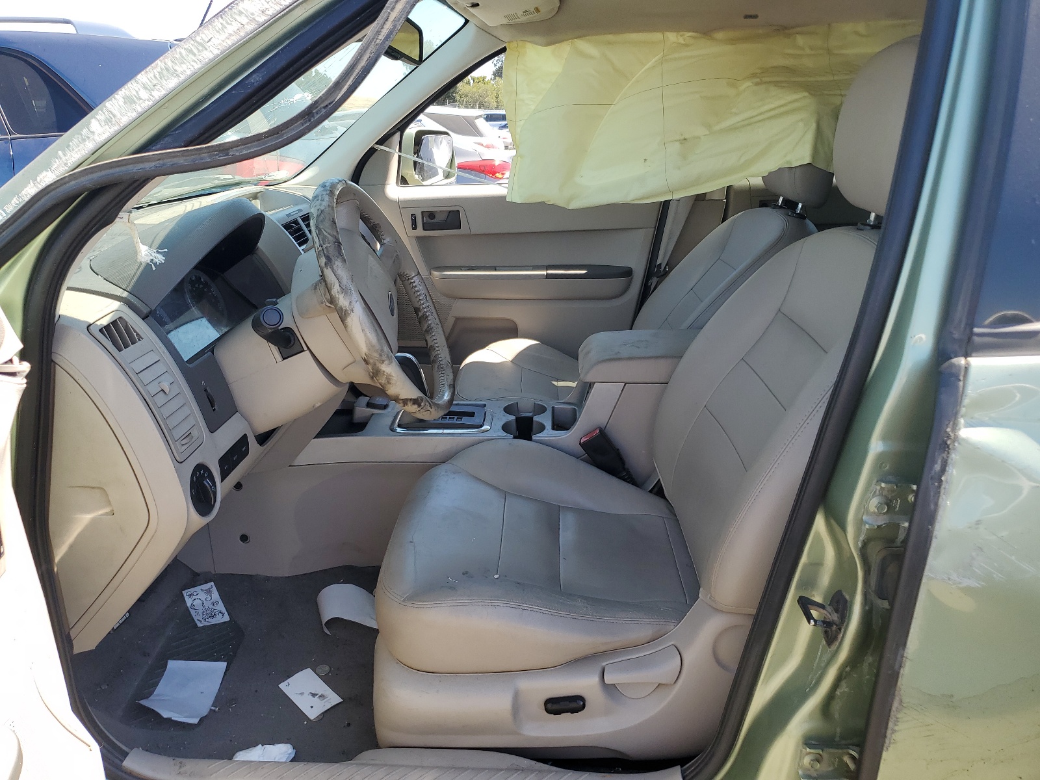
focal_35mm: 26
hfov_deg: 67.3
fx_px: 781
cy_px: 390
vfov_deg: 53.1
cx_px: 520
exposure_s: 1/667
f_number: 1.5
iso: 50
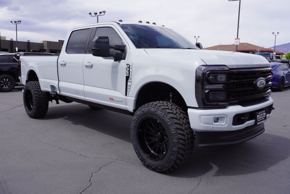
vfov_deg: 41.8
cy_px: 97
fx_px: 254
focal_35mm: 32
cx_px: 145
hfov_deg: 59.5
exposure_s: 1/160
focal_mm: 21
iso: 100
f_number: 10
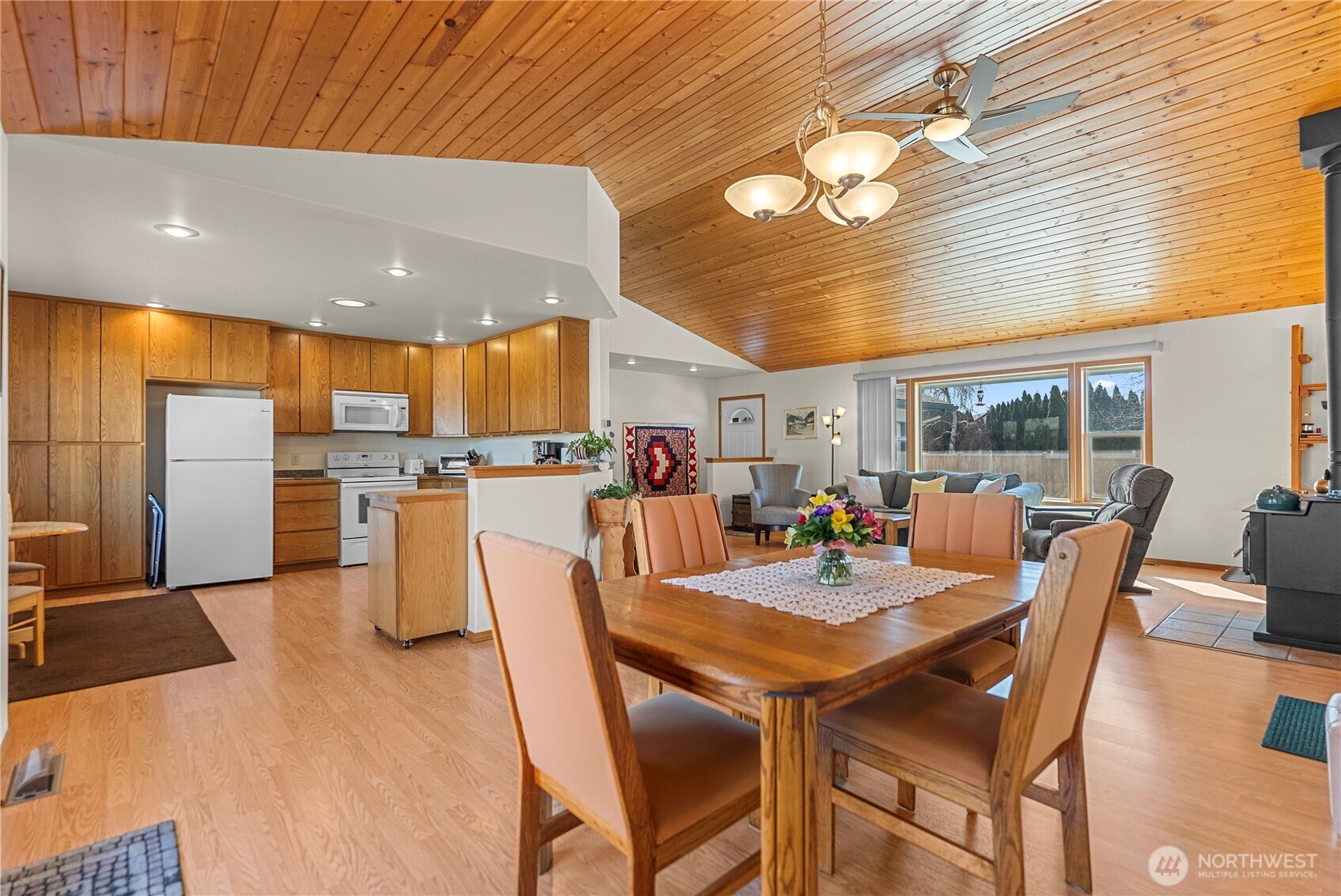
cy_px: 448
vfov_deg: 72.1
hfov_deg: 95.0
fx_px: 615
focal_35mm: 16
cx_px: 670
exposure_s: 1/50
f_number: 2.8
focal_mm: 16.5
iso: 200
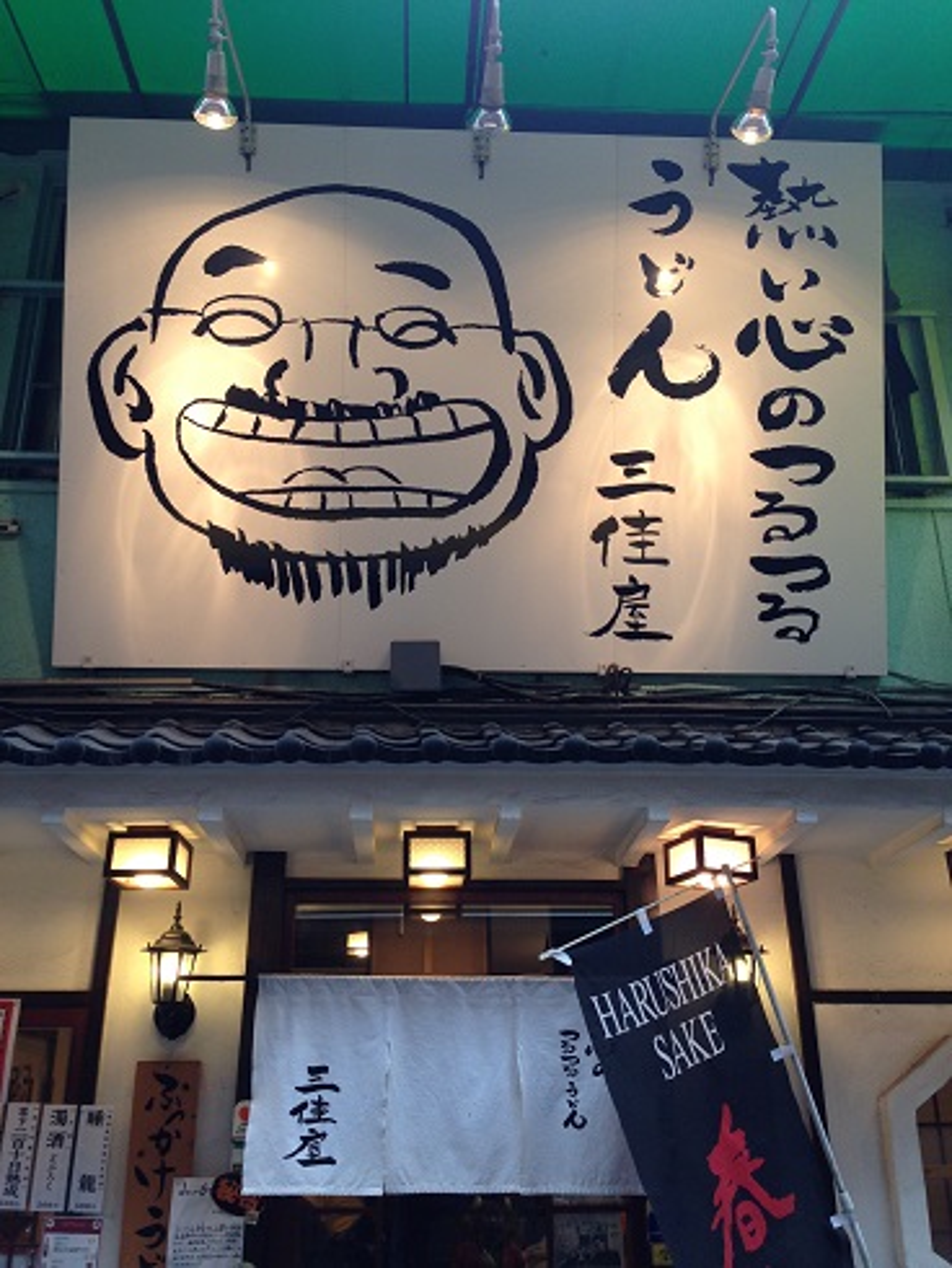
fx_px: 1209
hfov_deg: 43.0
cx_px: 476
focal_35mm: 33
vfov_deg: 55.3
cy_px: 634
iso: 64
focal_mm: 4.12
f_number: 2.4
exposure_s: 1/60
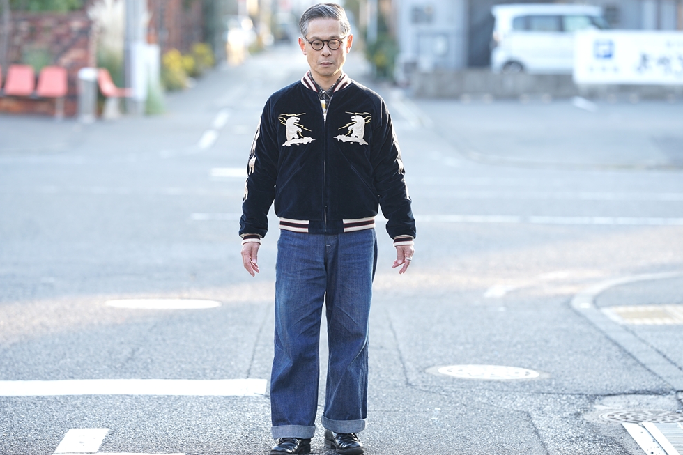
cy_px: 233
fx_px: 2674
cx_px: 336
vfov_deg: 9.7
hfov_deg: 14.6
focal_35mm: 141
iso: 160
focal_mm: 135
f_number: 2.8
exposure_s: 1/160
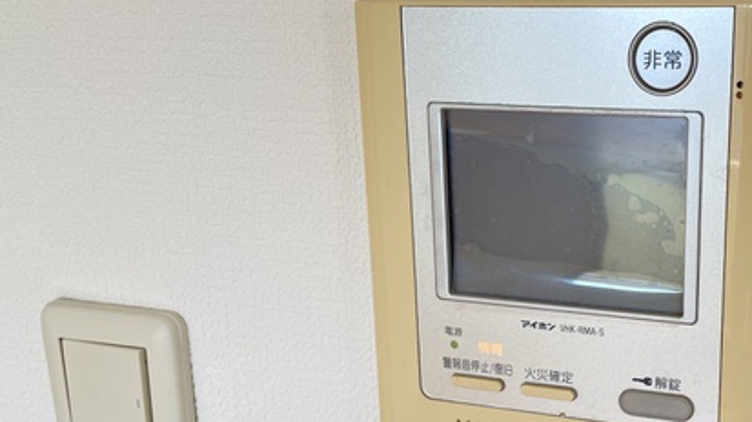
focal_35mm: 48
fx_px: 957
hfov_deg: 40.7
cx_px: 626
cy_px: 306
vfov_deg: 24.7
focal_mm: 4.2
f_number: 1.6
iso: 64
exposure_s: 1/121
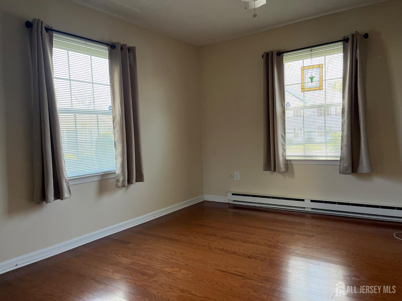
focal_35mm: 26
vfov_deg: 53.1
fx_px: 302
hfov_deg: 67.3
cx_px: 201
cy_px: 150
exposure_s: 1/120
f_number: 1.6
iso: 100
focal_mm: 5.1
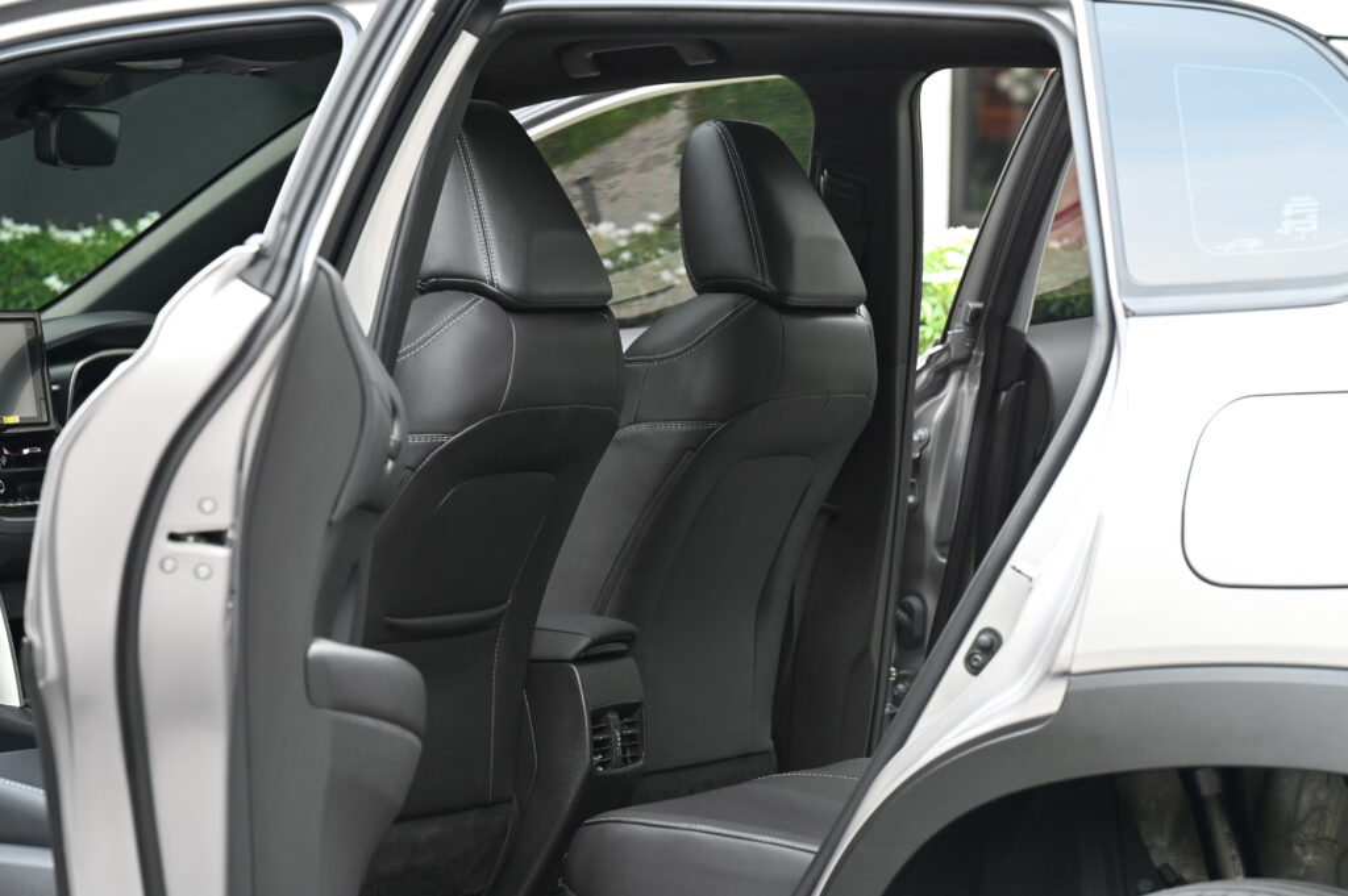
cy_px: 448
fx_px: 5051
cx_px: 674
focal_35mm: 135
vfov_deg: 10.1
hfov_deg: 15.2
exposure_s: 1/60
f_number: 7.1
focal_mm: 135
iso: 1000
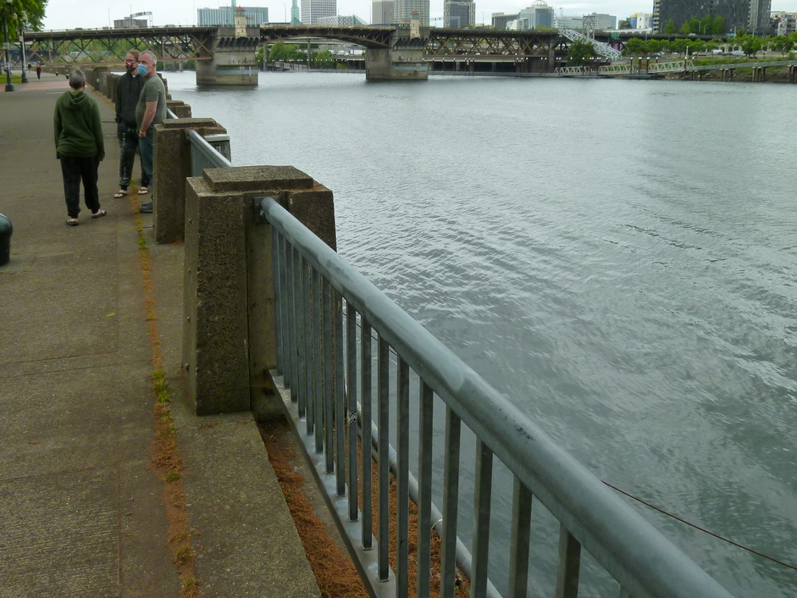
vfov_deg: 41.3
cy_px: 202
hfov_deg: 53.5
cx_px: 315
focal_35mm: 34
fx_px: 783
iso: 125
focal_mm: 4.5
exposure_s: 1/320
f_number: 3.3
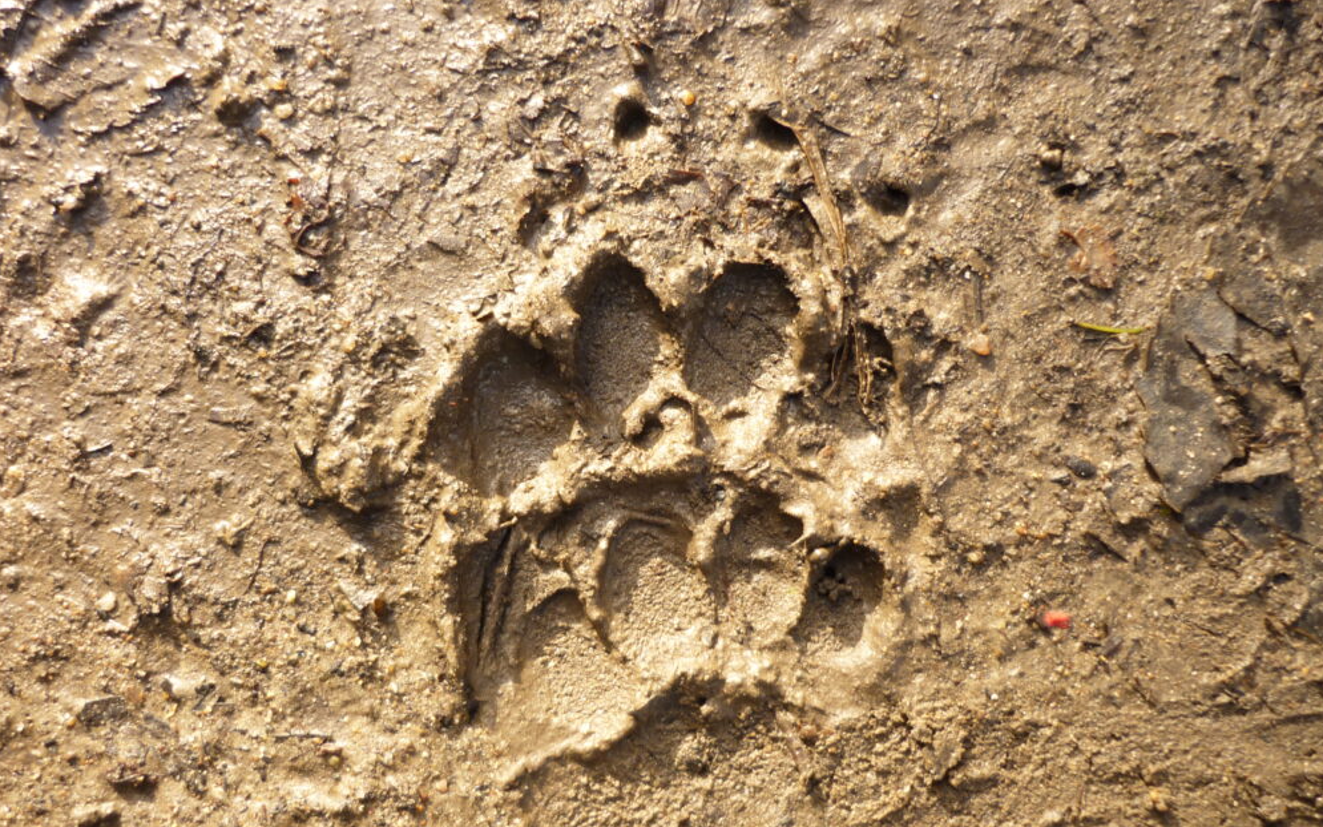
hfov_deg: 54.0
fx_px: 1298
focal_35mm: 36
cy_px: 456
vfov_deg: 35.3
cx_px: 649
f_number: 2.8
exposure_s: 1/50
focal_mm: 5.5
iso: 80
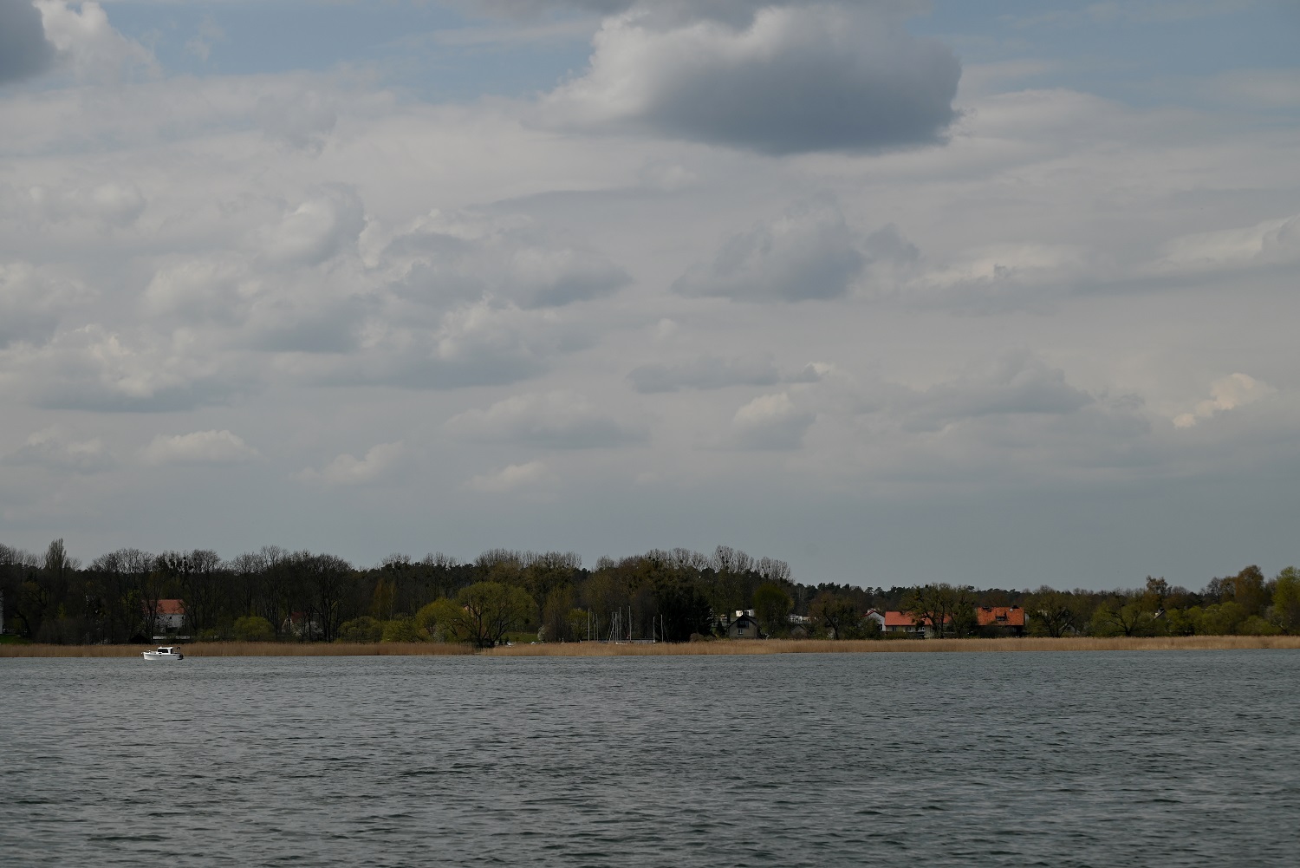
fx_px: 3431
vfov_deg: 14.4
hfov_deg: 21.5
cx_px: 650
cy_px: 434
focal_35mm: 95
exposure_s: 1/800
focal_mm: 95
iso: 100
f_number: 7.1
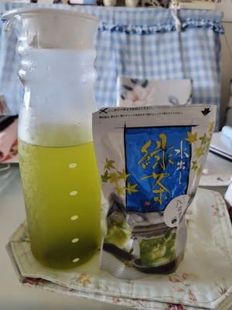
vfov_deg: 73.9
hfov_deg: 58.9
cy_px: 155
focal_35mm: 23
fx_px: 206
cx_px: 116
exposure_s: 1/120
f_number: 1.9
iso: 766
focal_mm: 5.5
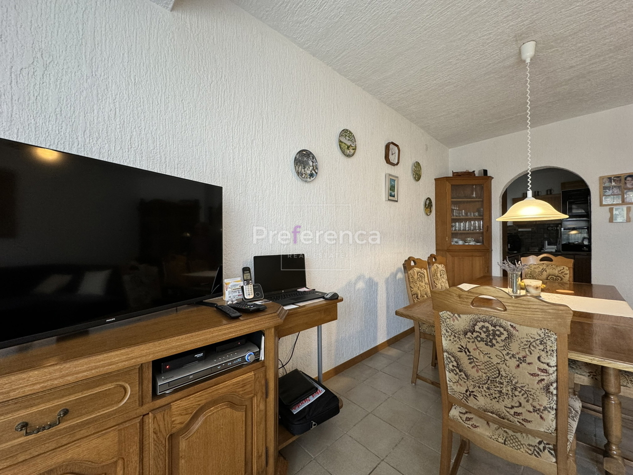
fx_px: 256
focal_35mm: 14
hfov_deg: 102.1
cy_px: 238
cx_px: 316
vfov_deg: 85.7
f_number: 2.2
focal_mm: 2.22
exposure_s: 1/50
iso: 200
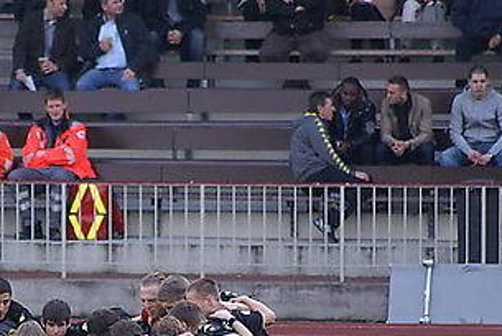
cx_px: 99
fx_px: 12743
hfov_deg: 2.3
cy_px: 328
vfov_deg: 1.5
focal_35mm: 913
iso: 800
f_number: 5.6
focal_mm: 300
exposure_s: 1/500
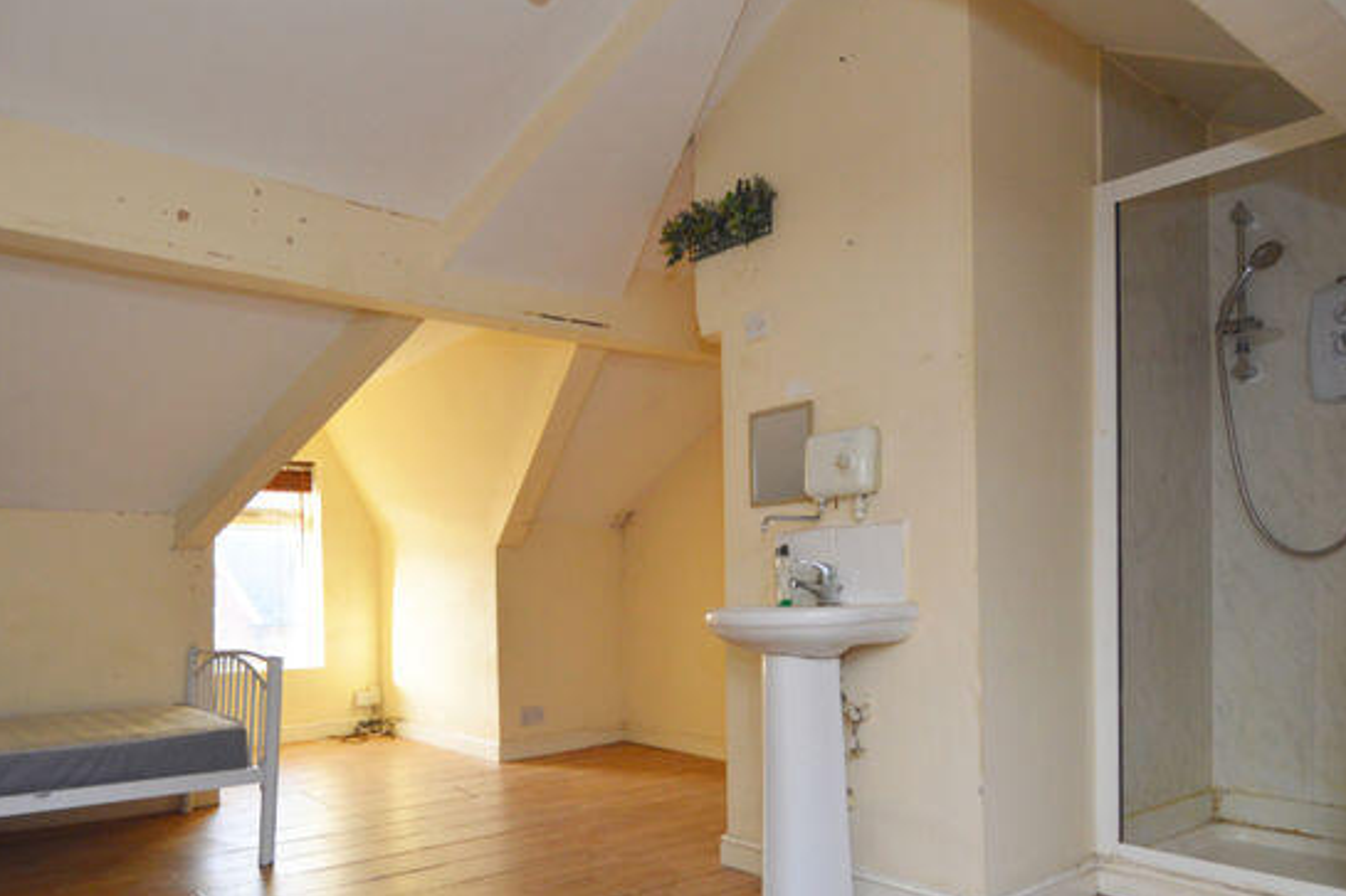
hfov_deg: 77.5
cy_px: 573
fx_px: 822
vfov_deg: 56.3
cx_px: 524
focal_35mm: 22
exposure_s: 1/60
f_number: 4
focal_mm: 10
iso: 400
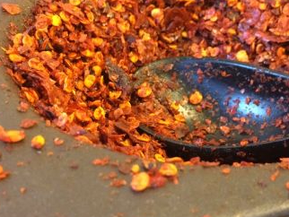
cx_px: 202
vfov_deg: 23.3
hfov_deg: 30.4
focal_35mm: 63
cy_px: 132
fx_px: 526
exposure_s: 1/17
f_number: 2.2
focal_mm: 4.15
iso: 320
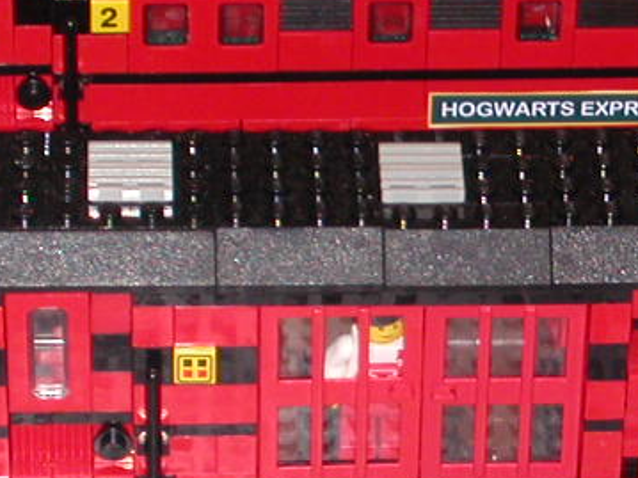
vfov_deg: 6.0
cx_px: 777
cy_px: 432
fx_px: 4569
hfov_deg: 7.9
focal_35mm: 248
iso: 143
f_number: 4.3
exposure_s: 1/59.9
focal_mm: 13.3
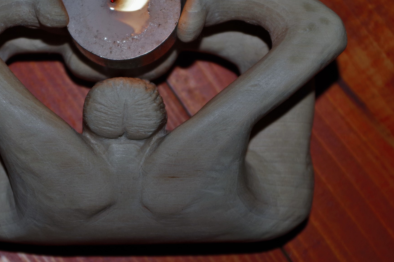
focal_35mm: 113
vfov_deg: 12.1
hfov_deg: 18.1
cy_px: 90
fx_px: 1236
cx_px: 132
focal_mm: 55
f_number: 5.6
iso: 200
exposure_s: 1/100
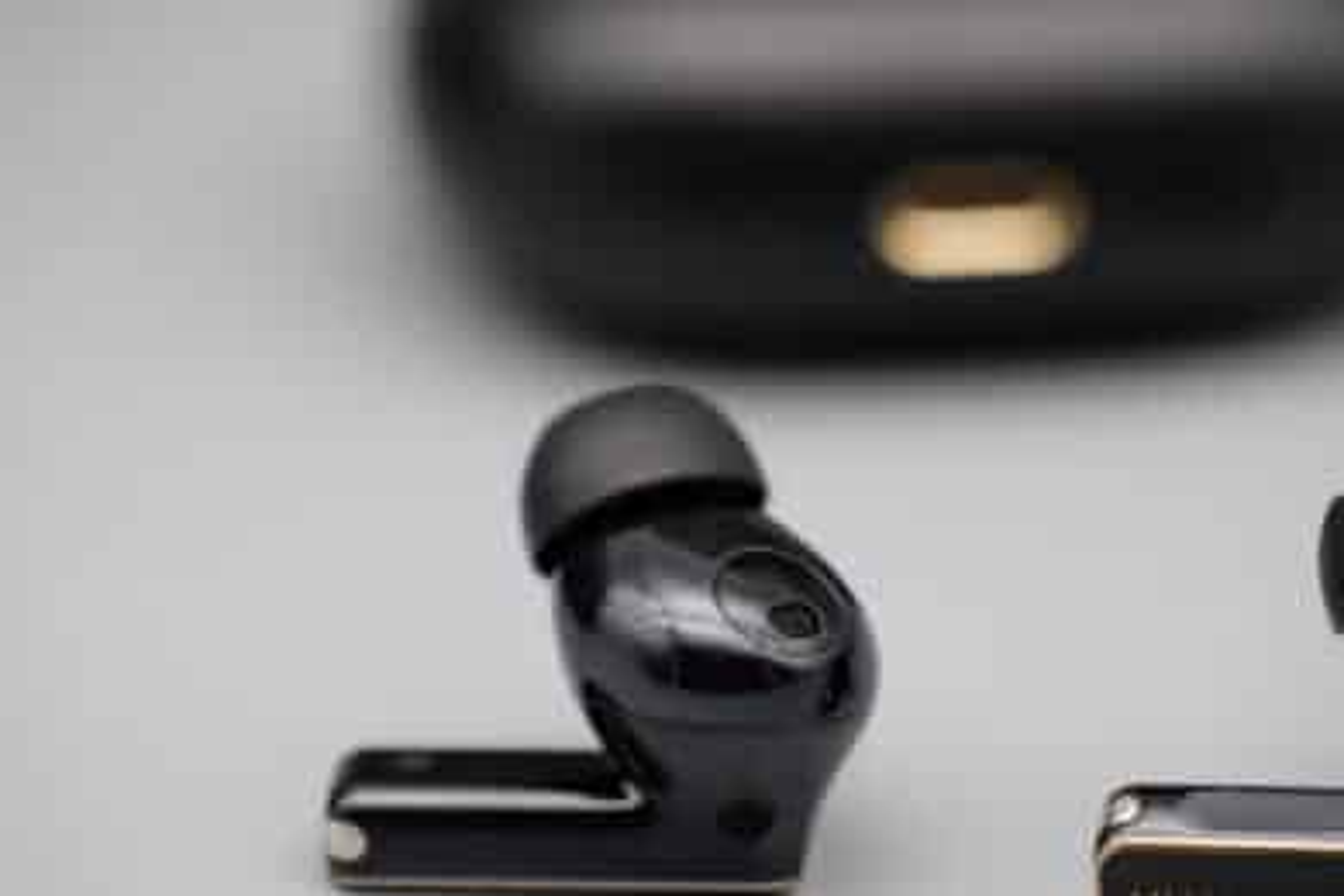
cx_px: 672
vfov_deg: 4.6
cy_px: 448
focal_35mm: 300
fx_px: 11199
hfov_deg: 6.9
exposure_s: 1/320
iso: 1250
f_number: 5.6
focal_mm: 300
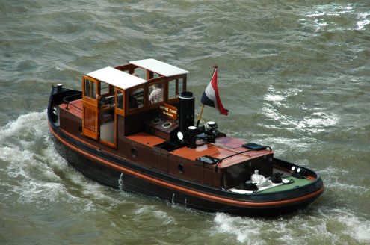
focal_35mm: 202
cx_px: 185
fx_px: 2077
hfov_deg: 10.2
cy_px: 122
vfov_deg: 6.8
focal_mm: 135
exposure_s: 1/320
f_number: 10
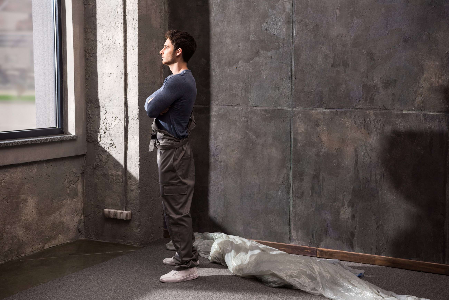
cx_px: 224
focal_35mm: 62
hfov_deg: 32.4
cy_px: 150
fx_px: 773
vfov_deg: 21.9
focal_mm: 62
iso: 200
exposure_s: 1/160
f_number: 6.3
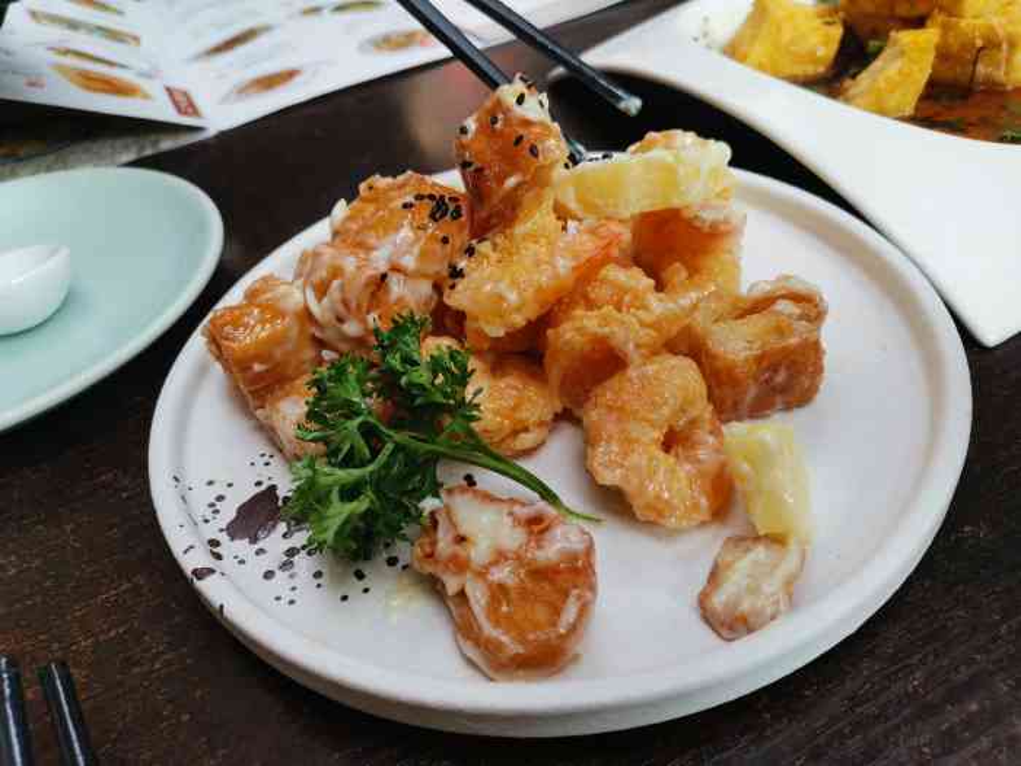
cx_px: 510
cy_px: 383
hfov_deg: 65.3
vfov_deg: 51.4
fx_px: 796
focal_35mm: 27
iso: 50
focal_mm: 4.75
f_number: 1.8
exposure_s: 1/123
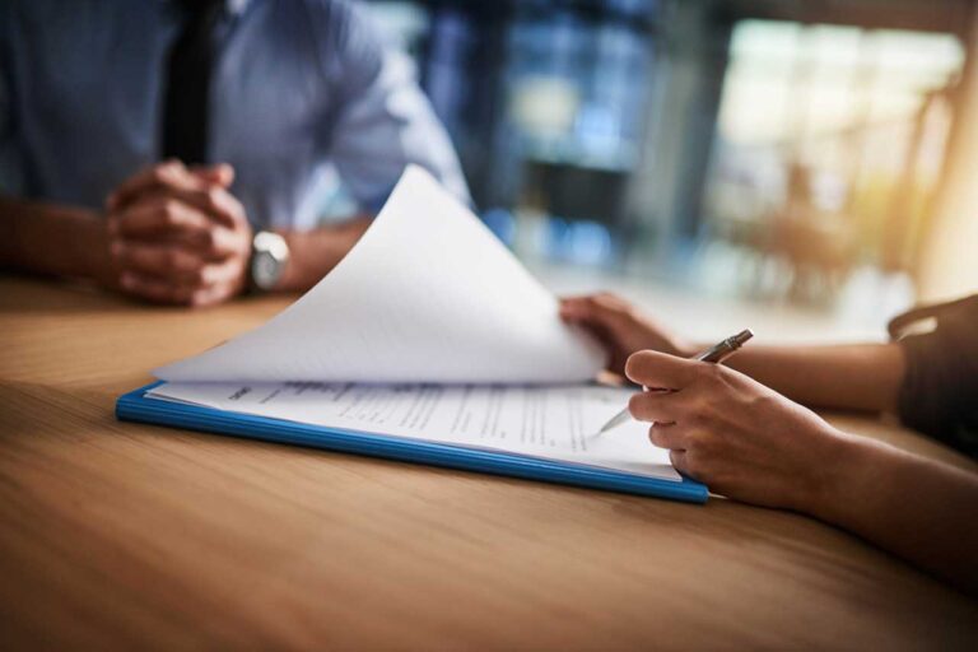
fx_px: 951
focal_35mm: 35
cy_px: 326
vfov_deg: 37.9
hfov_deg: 54.4
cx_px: 489
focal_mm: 35
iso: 400
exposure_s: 1/200
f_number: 1.4
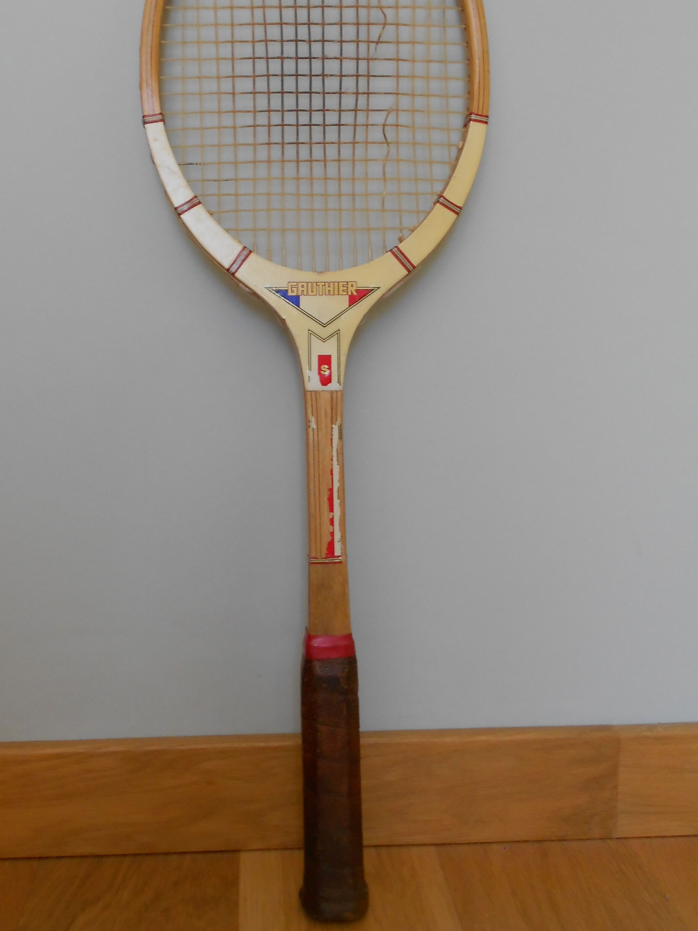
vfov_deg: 51.2
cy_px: 398
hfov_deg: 39.6
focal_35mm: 36
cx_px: 308
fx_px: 968
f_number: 3.2
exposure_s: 1/30
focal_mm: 4.6
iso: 160
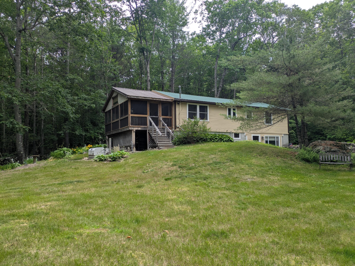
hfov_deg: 69.4
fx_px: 256
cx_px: 178
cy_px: 133
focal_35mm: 25
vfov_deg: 54.9
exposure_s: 1/345
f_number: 1.89
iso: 36
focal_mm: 5.43
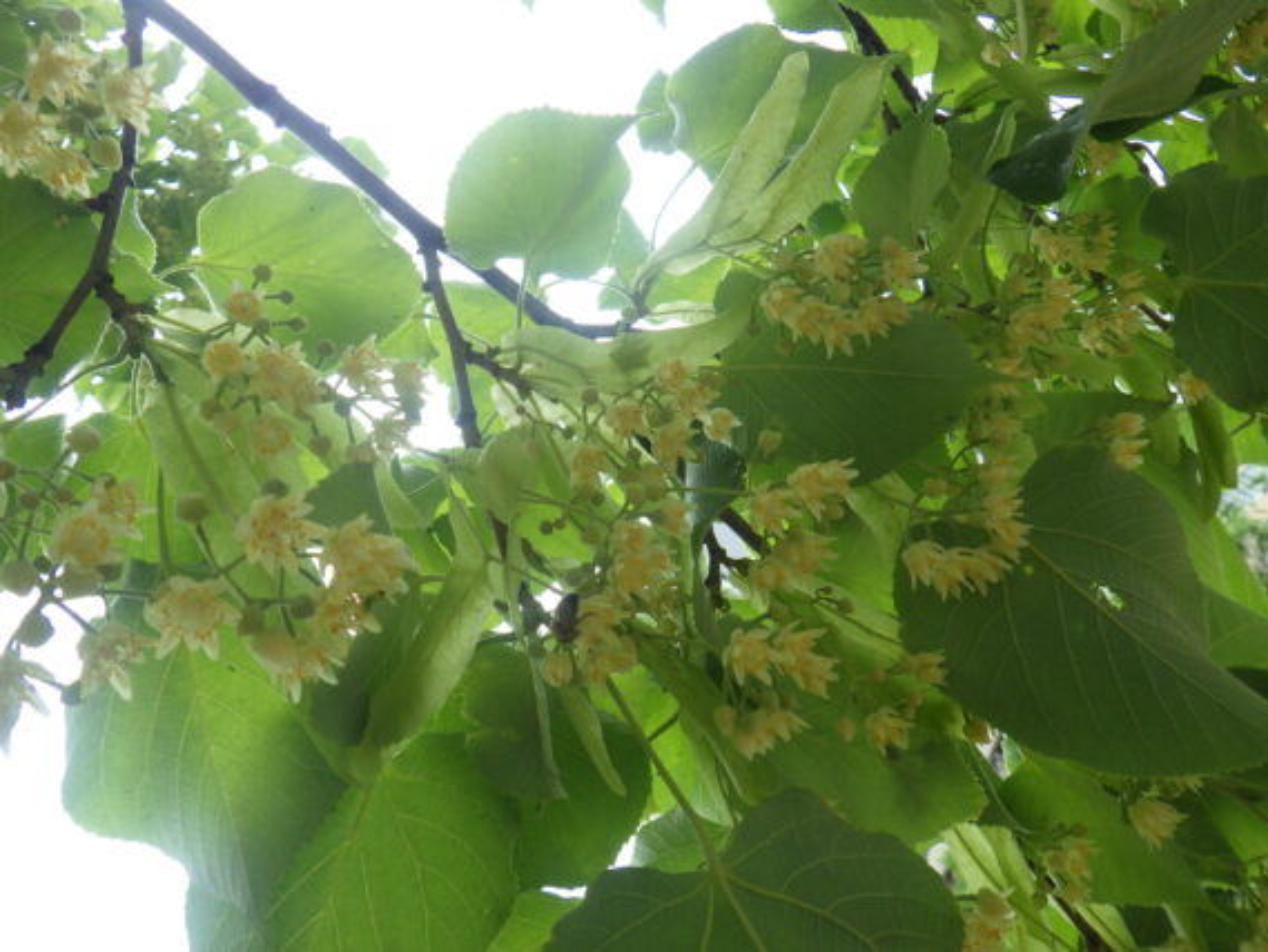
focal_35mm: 28
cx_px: 634
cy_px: 476
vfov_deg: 49.8
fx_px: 1026
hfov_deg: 63.4
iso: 125
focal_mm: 5
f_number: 3.5
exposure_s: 1/125
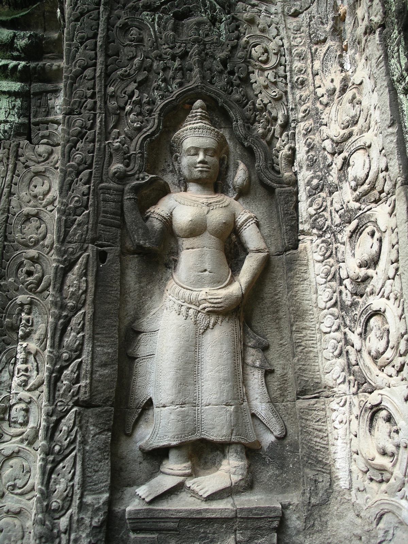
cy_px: 272
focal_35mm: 37
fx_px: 581
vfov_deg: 50.1
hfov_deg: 38.7
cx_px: 204
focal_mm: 7.8
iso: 64
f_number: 2.8
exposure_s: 1/100
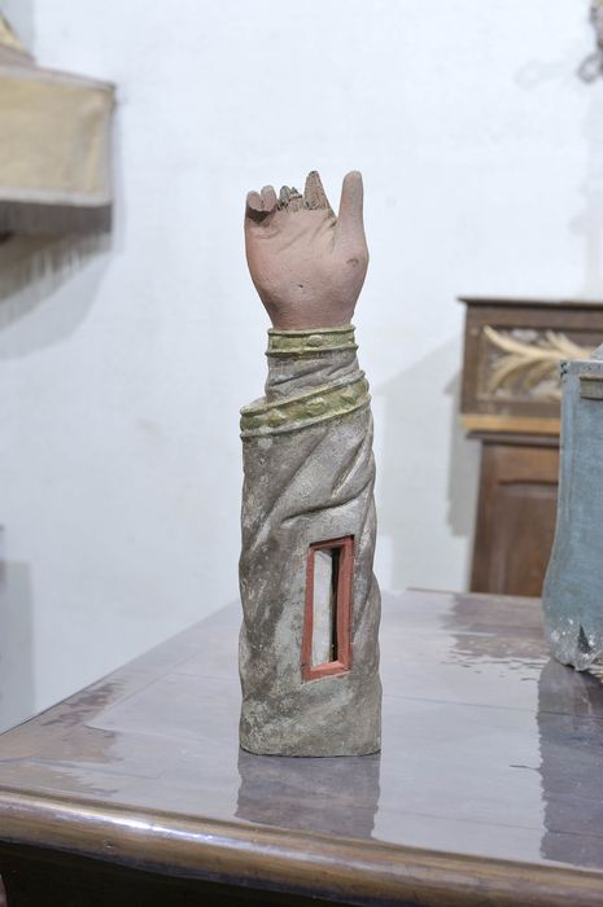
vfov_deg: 39.6
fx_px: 1259
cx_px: 302
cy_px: 454
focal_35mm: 50
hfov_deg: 26.9
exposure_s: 1/8
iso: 320
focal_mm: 50
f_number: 5.6
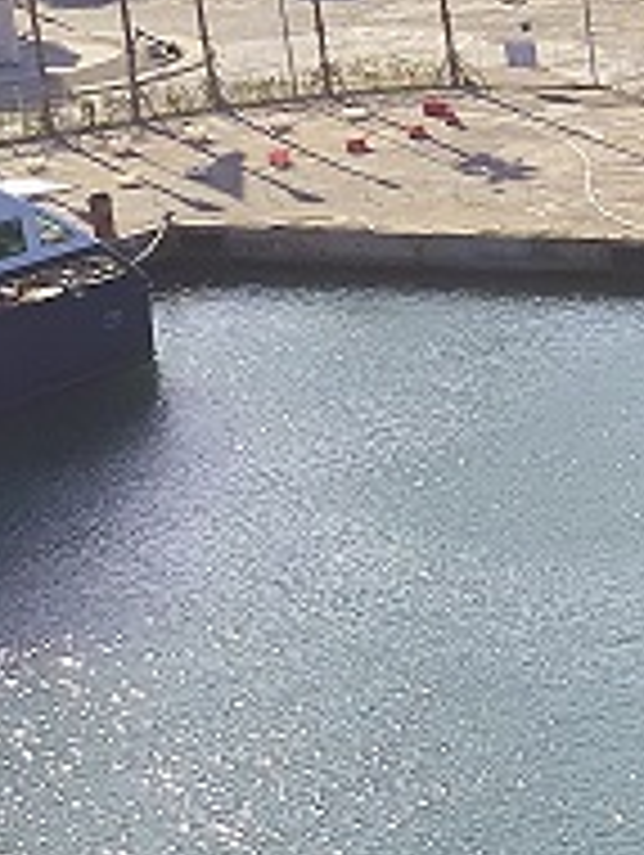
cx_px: 2959
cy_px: 284
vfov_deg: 10.2
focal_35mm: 193
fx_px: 4777
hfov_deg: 5.9
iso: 100
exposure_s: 1/400
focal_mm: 10.26
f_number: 6.3
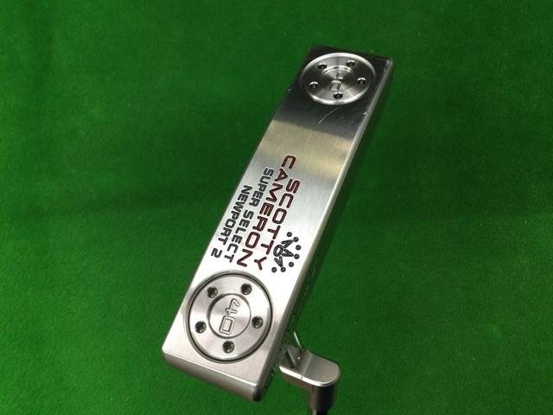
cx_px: 276
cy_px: 208
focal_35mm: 31
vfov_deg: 45.4
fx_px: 495
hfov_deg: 58.4
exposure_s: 1/30
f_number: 2.4
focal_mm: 3.3
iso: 80
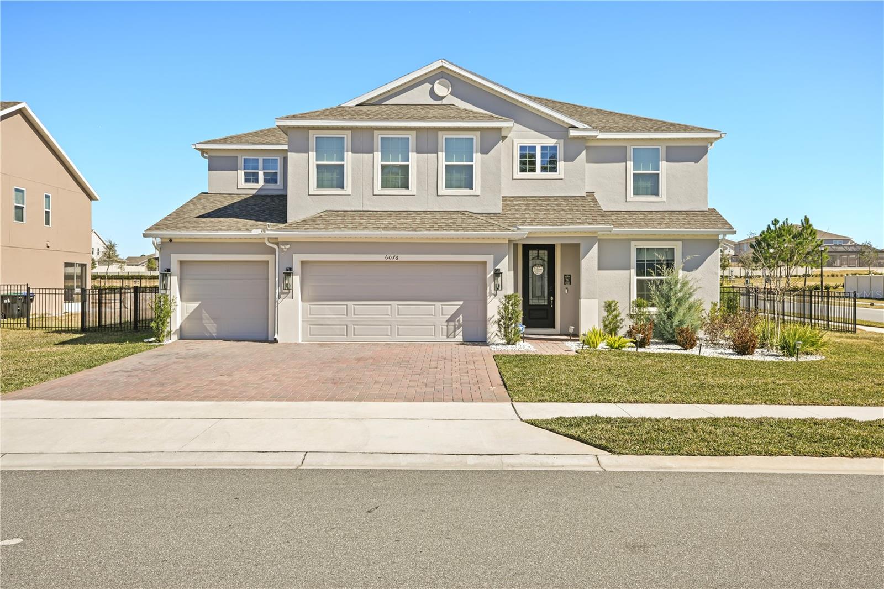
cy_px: 294
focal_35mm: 31
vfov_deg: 42.3
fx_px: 761
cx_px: 442
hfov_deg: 60.3
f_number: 8
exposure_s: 1/125
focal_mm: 31
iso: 50
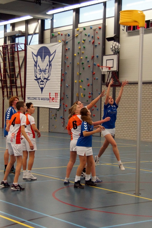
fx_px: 333
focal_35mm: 52
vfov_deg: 37.9
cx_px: 76
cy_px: 114
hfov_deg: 25.7
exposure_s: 1/200
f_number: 4.5
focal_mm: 35
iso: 1250
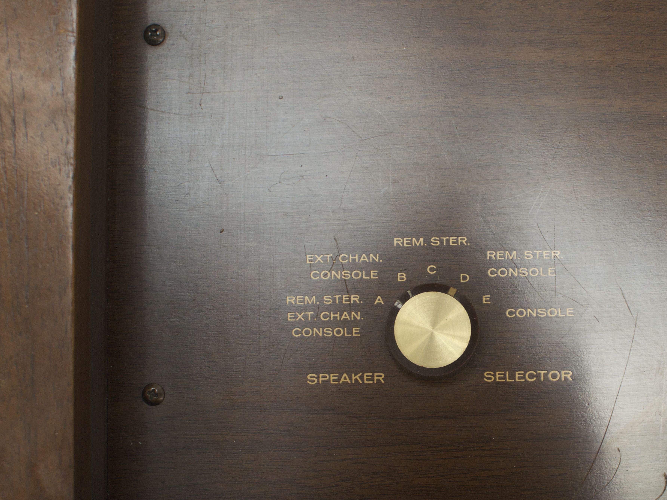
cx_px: 431
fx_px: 1342
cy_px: 305
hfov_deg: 27.8
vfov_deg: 21.1
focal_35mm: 70
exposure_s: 1/125
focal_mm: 35
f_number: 5
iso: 1000
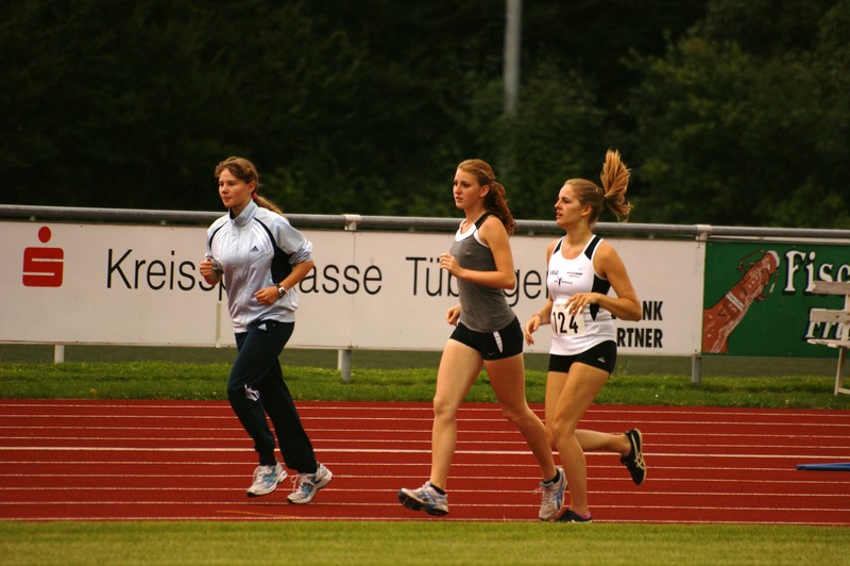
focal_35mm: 450
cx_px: 425
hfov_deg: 4.6
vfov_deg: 3.0
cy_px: 283
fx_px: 10616
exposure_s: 1/400
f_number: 5.6
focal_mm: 300
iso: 200
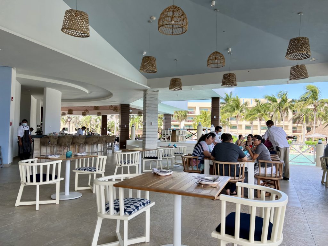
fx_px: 246
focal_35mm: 26
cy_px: 123
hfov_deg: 67.3
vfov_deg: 53.1
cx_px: 164
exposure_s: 1/733
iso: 50
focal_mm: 5.7
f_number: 1.5
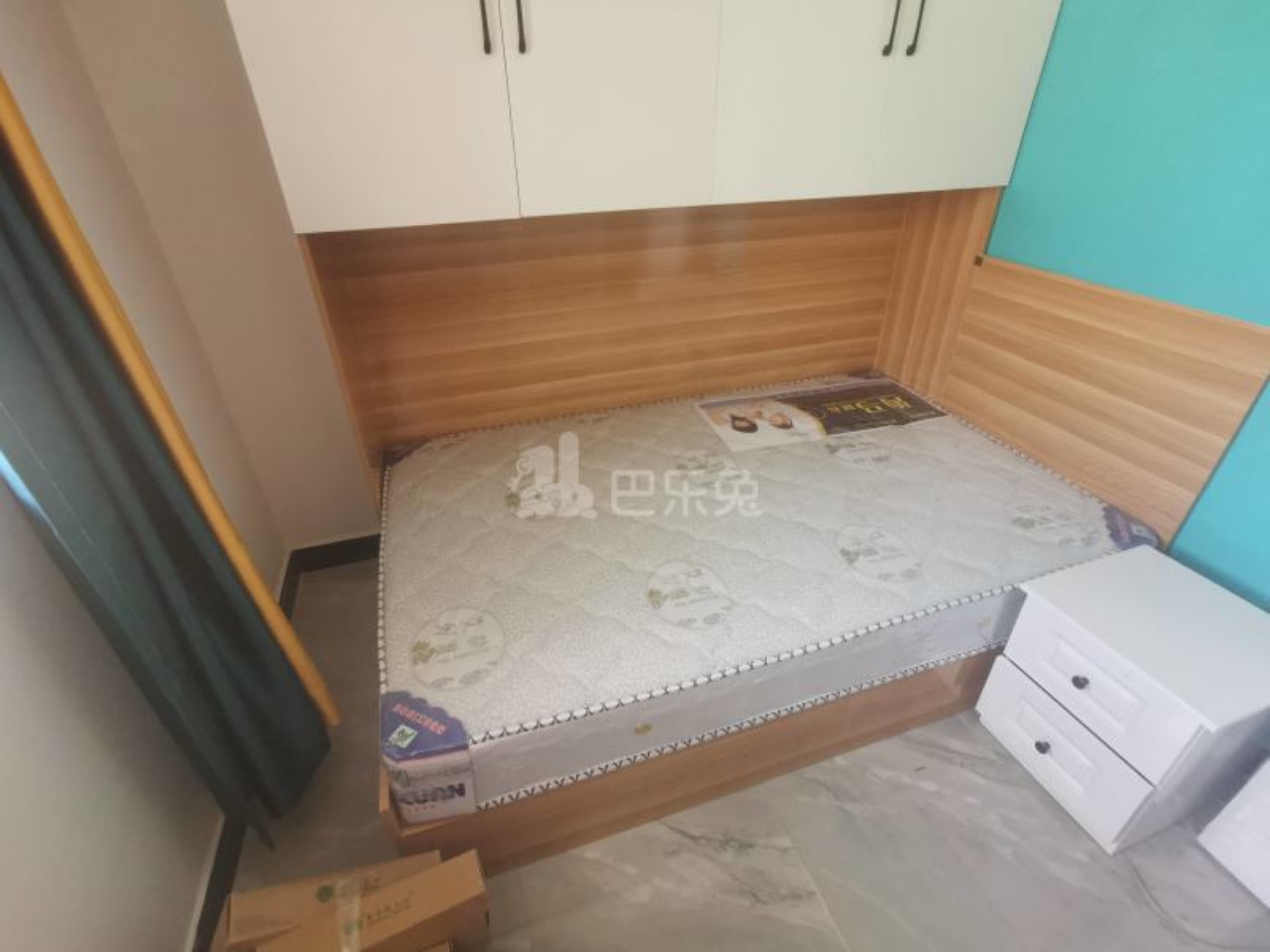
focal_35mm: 17
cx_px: 635
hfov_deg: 91.0
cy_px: 476
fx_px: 624
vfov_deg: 74.7
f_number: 2.2
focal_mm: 2.26
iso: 160
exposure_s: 1/50
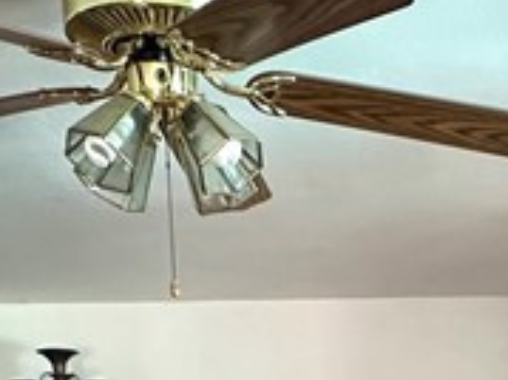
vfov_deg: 15.6
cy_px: 698
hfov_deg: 23.1
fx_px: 1173
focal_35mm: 80
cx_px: 545
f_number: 2.2
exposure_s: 1/60
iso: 320
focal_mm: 2.22
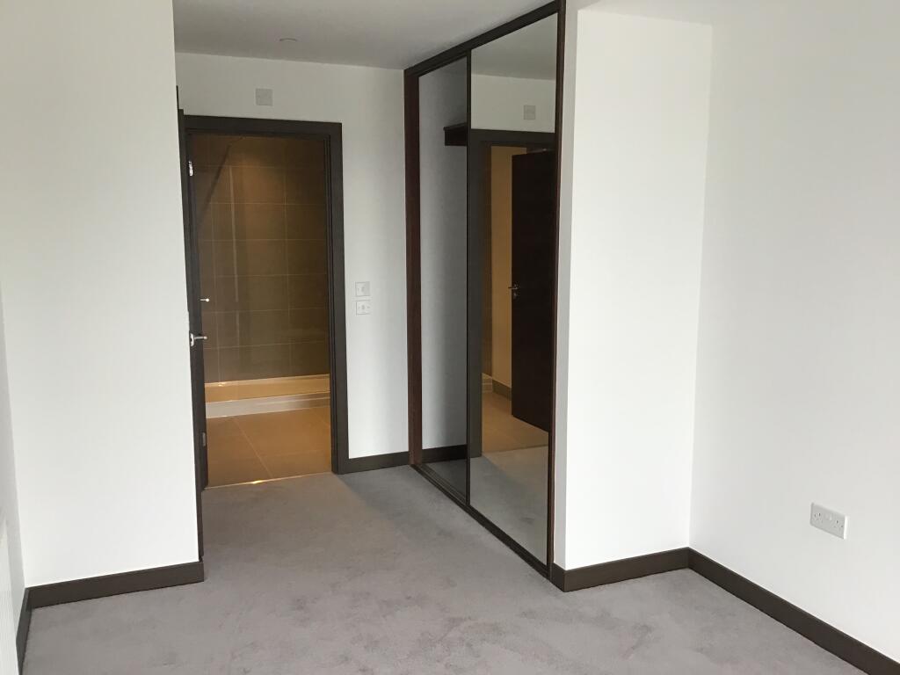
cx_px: 450
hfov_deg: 58.4
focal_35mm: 31
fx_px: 806
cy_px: 338
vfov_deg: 45.4
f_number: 2.4
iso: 50
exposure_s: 1/33
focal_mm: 3.3
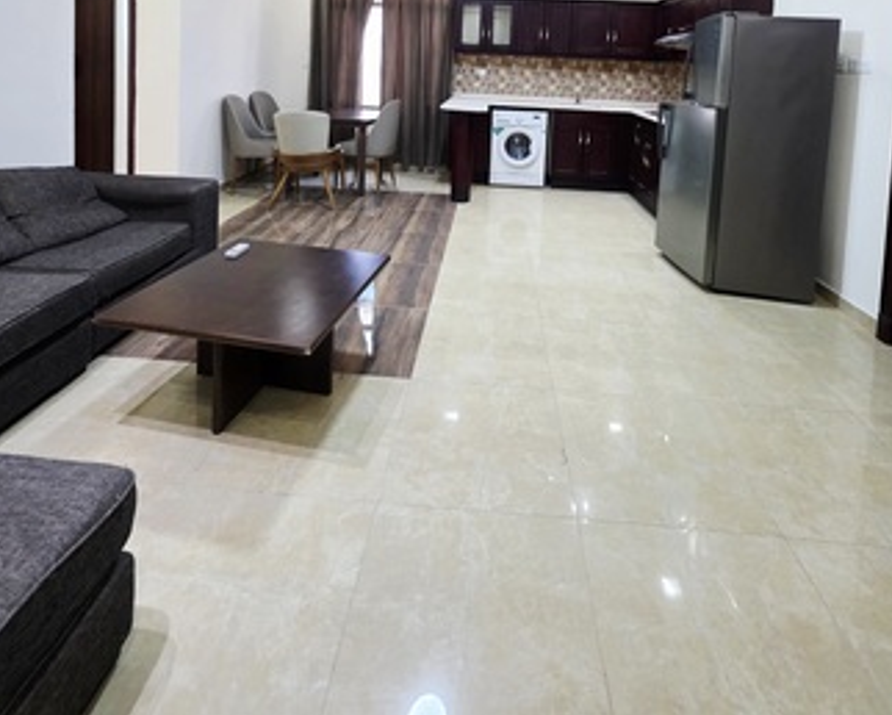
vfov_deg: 63.0
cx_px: 461
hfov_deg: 86.3
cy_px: 85
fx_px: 475
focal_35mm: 18
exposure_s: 1/50.3
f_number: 1.9
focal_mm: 2.2
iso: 400
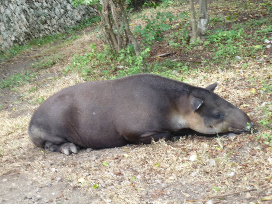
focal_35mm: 89
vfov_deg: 16.6
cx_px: 136
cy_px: 102
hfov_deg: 22.0
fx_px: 699
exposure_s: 1/40
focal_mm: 15.2
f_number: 4.7
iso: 125
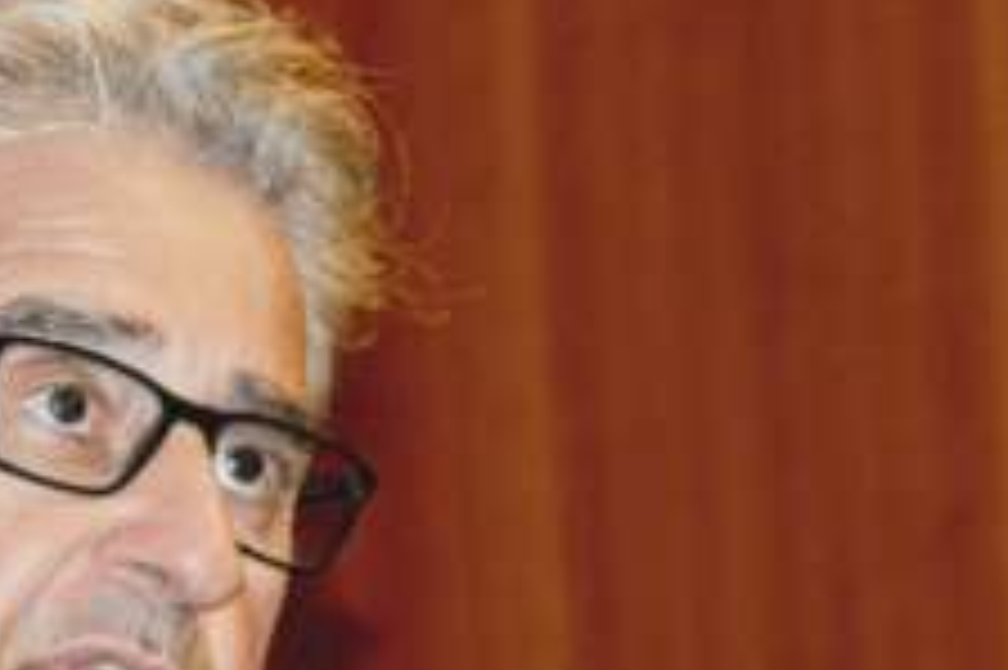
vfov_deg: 4.9
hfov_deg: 7.3
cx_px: -72
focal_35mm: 281
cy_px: 562
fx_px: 7862
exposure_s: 1/160
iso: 3200
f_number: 5.6
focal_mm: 105
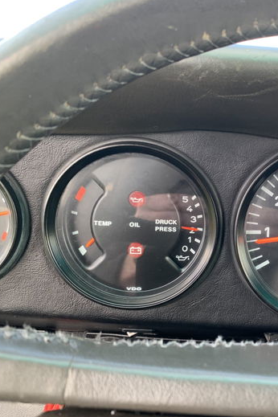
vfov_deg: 48.4
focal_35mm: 40
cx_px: 296
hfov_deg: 30.3
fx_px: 463
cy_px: 230
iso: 100
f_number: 1.8
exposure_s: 1/94
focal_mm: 4.25
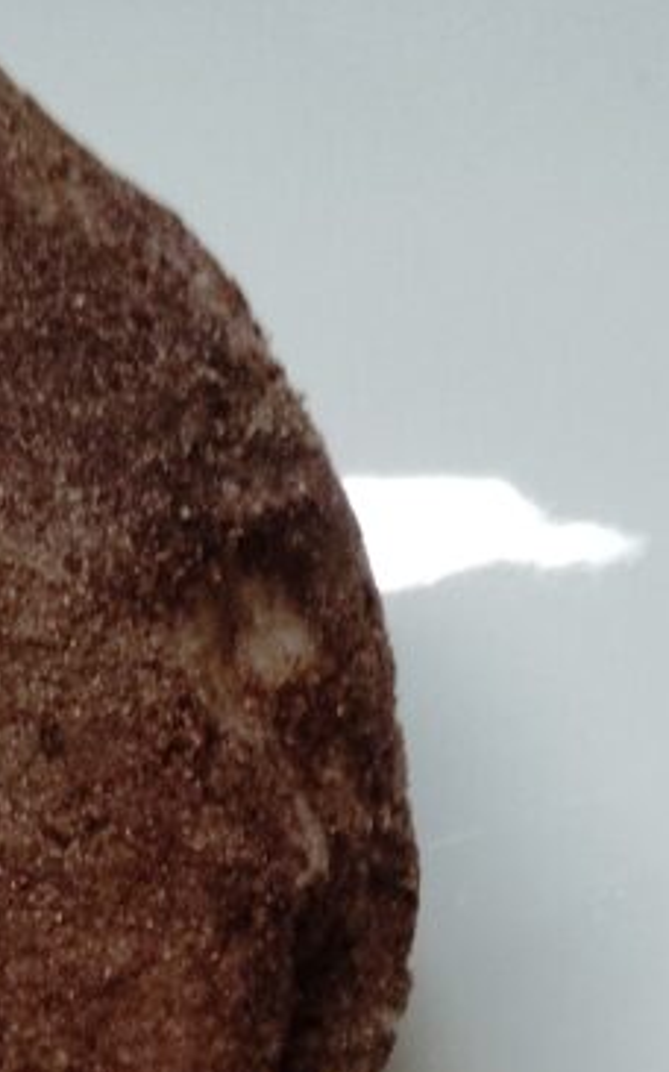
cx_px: 213
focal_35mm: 125
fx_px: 3648
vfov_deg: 14.6
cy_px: 1962
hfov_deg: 10.5
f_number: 1.8
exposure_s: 1/100
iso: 489
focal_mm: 4.22
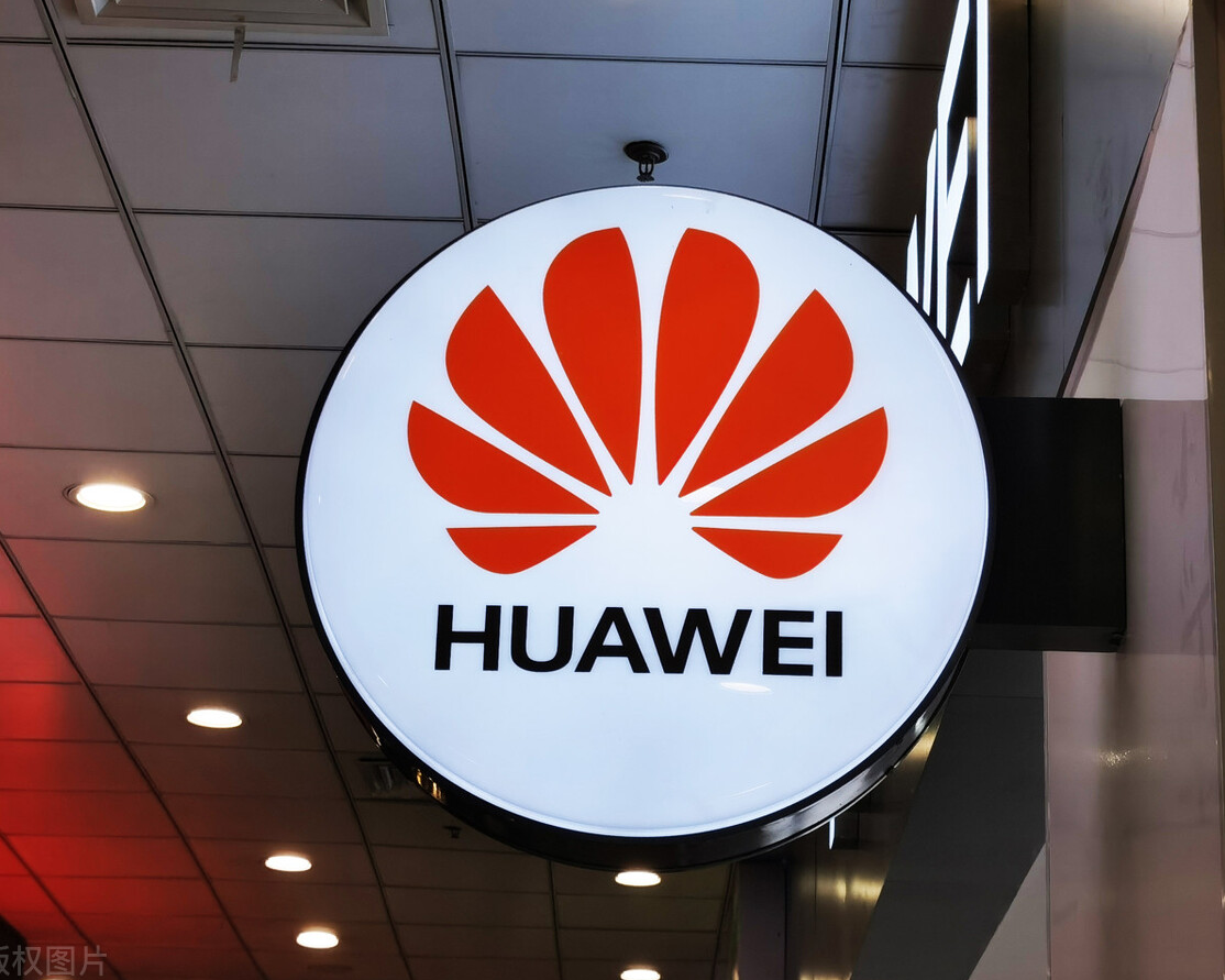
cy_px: 493
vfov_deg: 18.7
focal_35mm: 82
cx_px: 633
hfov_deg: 23.3
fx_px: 2973
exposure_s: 1/701
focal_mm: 5.56
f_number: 1.6
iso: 50
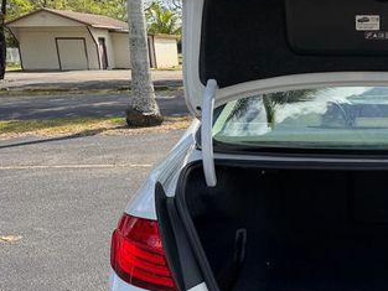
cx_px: 384
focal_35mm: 49
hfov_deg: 35.4
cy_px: 209
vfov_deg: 29.3
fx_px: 549
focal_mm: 6.76
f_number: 1.78
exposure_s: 1/2370
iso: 80
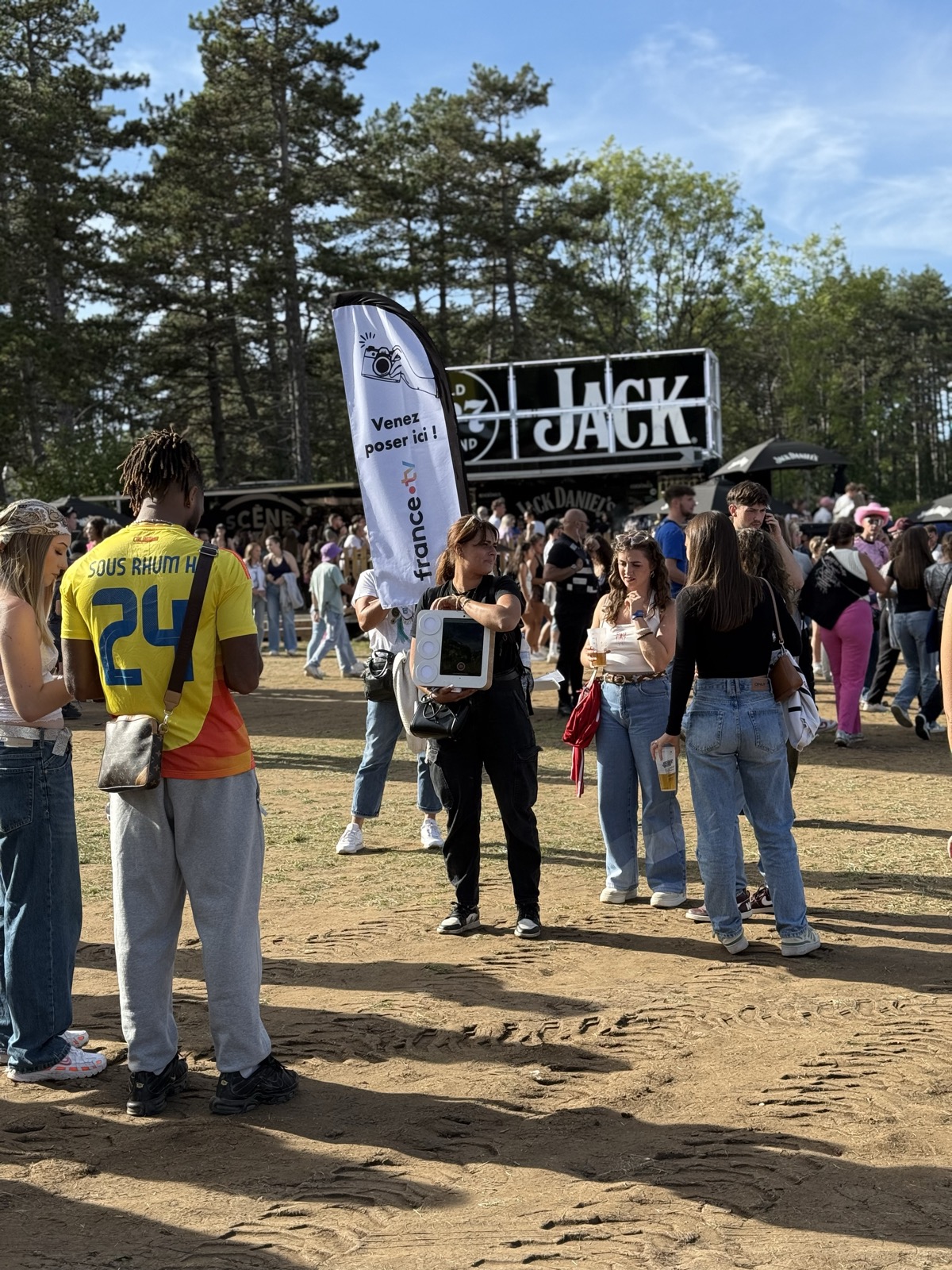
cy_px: 635
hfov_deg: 30.3
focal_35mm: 48
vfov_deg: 39.7
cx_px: 476
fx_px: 1760
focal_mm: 6.76
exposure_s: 1/2415
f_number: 1.78
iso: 80
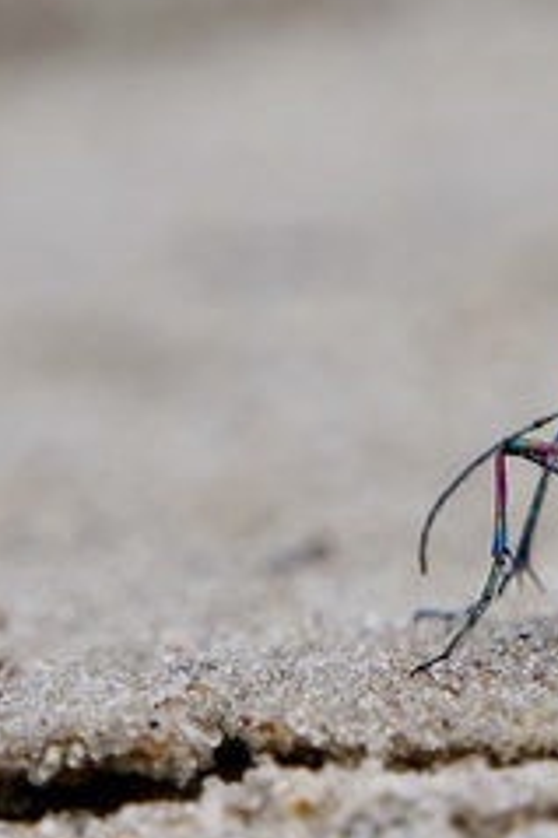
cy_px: 437
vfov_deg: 3.7
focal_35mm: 560
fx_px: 13038
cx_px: 400
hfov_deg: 2.5
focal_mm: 140
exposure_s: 1/320
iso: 400
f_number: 8
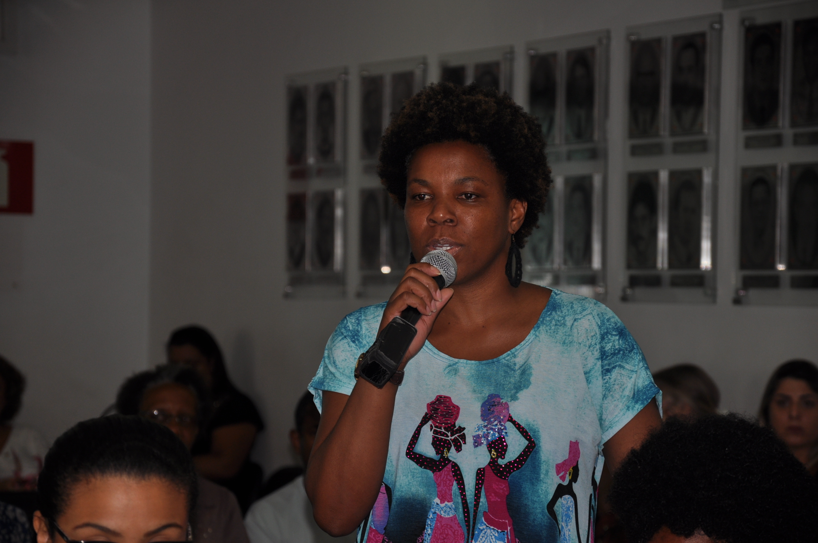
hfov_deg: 13.1
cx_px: 409
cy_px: 272
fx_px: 3574
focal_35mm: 158
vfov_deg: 8.7
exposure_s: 1/60
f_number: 5.6
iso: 200
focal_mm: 105
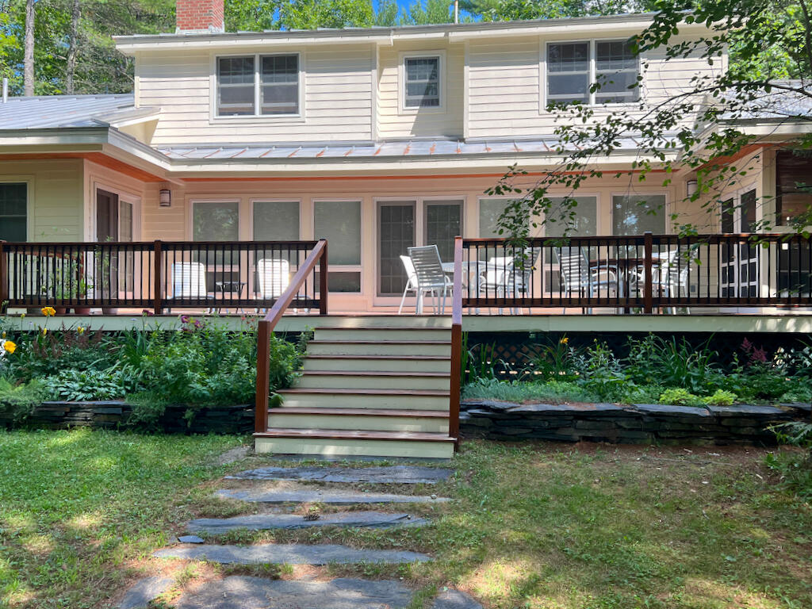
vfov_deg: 53.1
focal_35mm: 26
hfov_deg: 67.3
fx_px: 610
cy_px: 304
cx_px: 406
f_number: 1.5
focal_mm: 5.7
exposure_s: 1/887
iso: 50
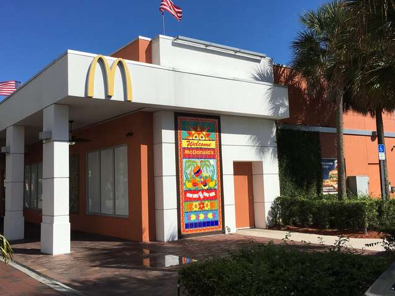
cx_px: 183
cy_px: 147
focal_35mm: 35
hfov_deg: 52.6
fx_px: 399
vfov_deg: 40.7
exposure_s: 1/3205
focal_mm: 4.15
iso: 25
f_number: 2.2
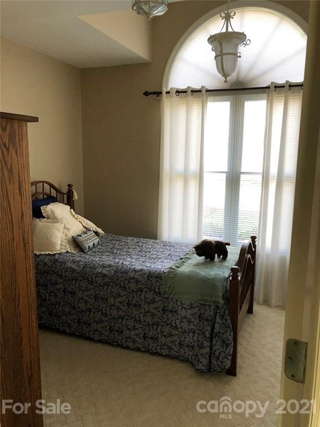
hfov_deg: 49.7
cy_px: 214
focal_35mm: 28
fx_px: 345
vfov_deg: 63.4
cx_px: 160
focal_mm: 4
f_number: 1.8
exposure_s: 1/30
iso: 32
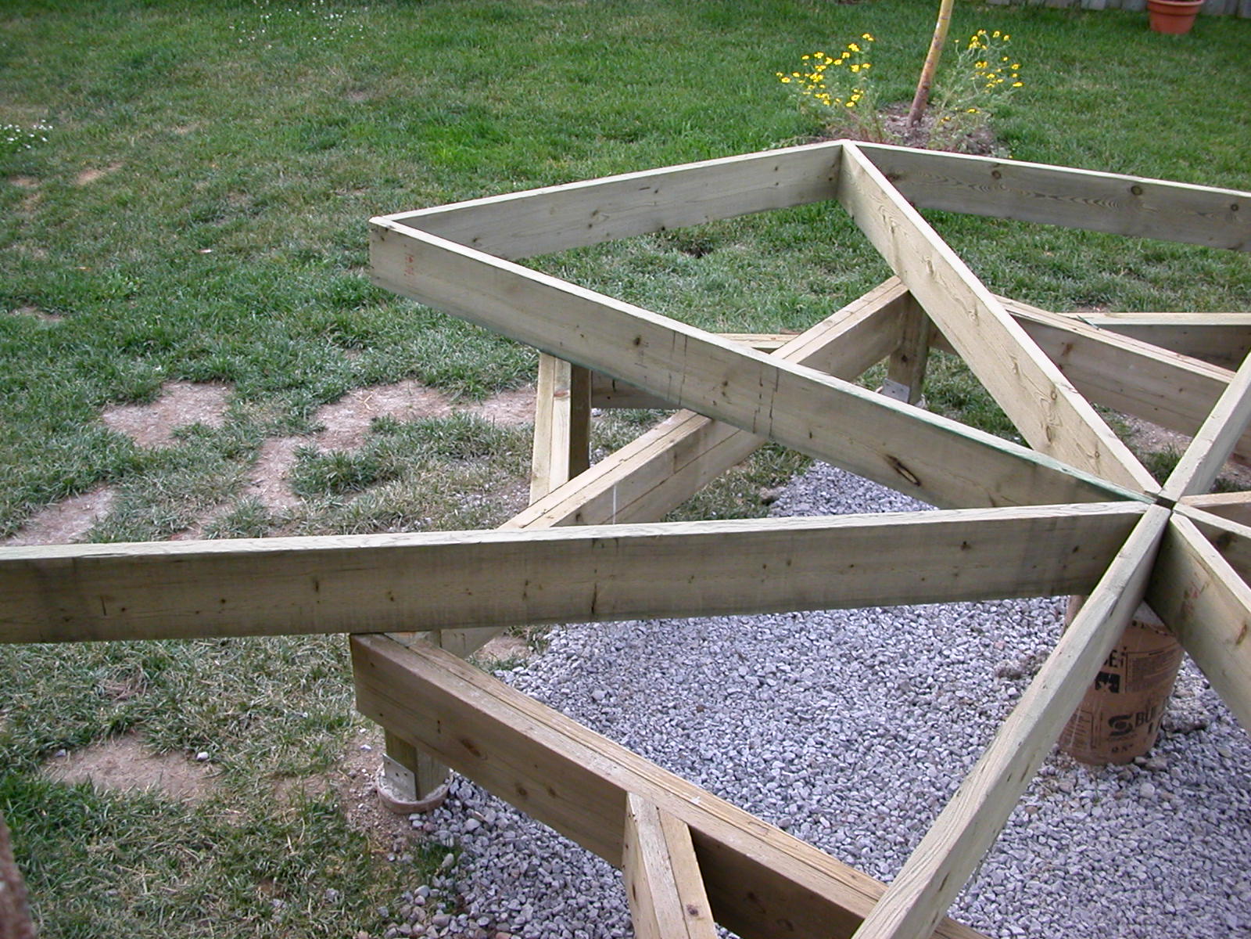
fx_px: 1337
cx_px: 626
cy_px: 470
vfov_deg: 38.7
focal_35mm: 37
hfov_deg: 50.1
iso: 100
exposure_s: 1/59.6
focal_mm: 5.6
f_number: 2.7
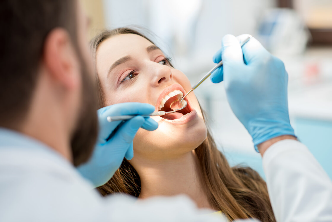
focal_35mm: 85
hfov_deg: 23.9
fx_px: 784
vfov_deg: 16.1
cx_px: 166
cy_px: 111
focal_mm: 85
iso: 200
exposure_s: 1/200
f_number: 2.8
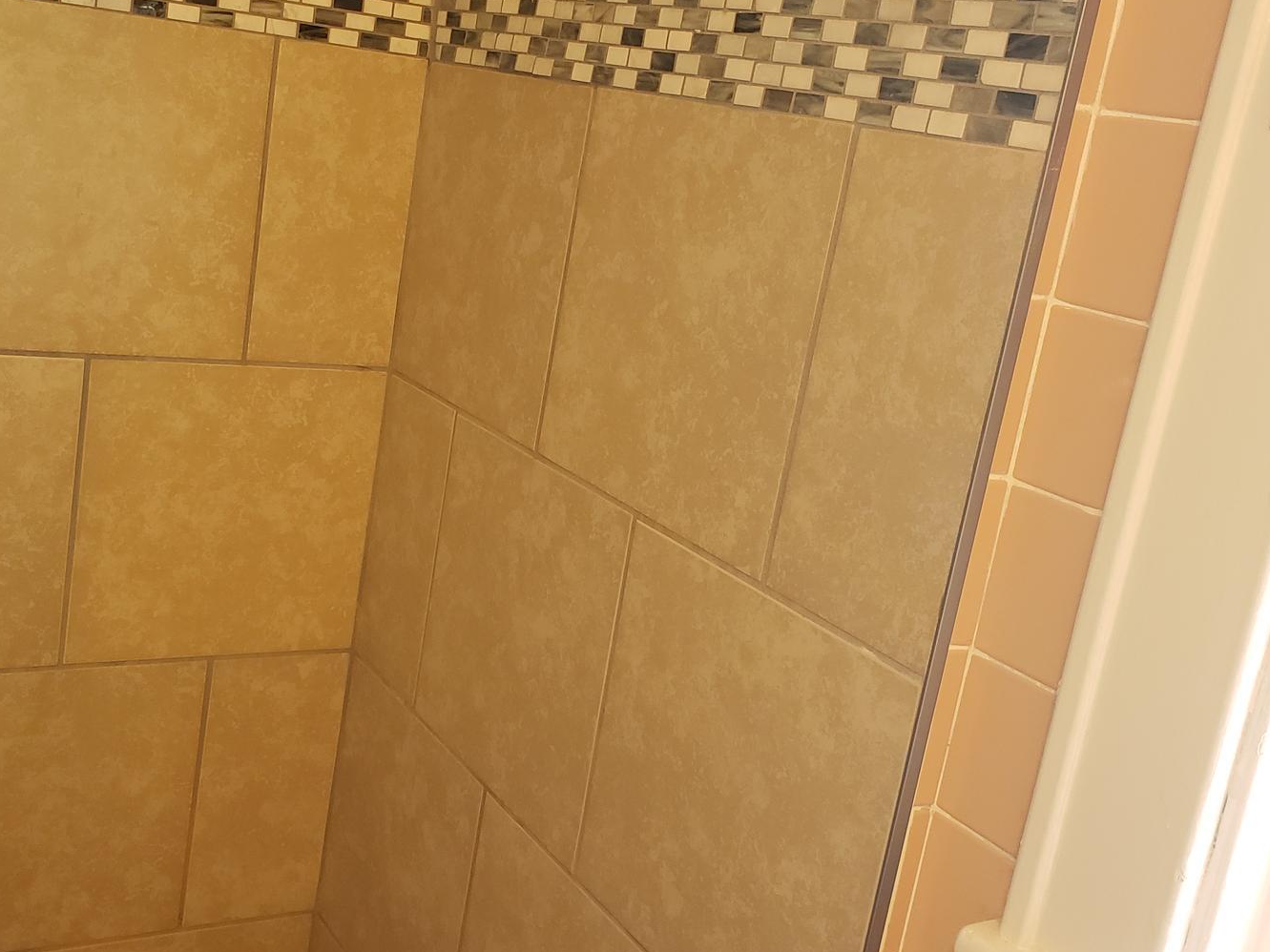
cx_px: 448
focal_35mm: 40
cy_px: 431
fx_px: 1467
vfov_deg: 35.9
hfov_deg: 46.2
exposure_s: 1/60
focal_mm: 4.3
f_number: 2.4
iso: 200
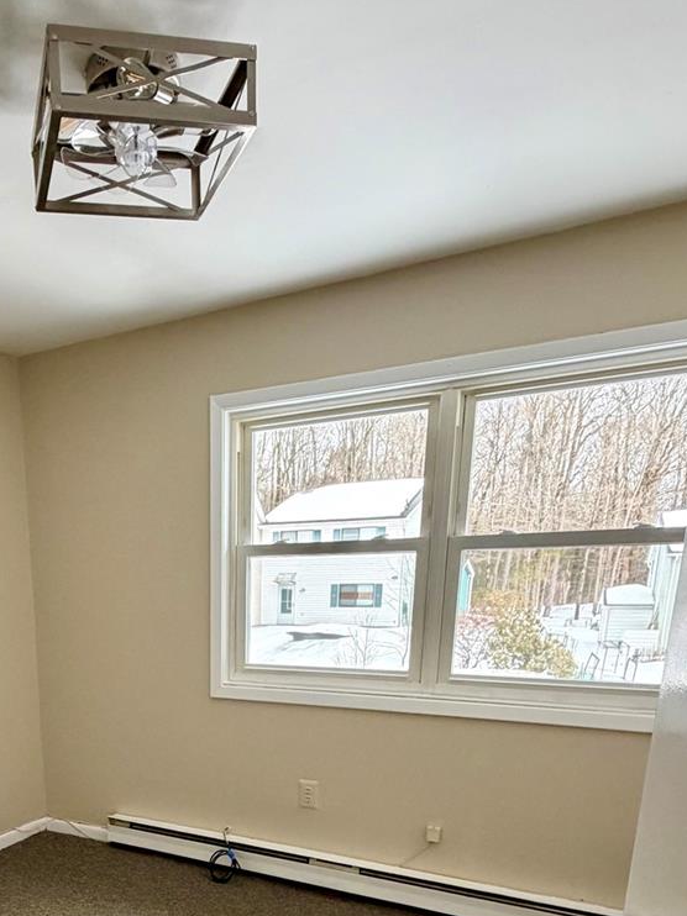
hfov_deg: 46.0
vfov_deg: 55.3
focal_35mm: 29
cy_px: 788
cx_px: 148
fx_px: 768
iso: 125
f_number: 2.2
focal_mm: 2.22
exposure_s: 1/121
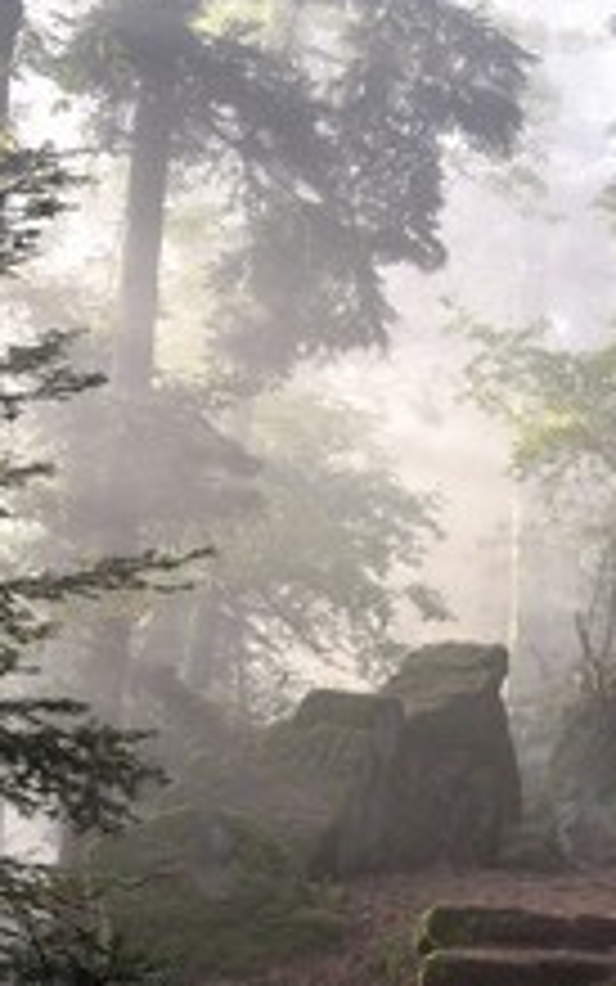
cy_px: 603
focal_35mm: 88
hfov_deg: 14.2
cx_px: 843
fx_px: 2362
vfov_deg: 23.5
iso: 400
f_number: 8
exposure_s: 1/50
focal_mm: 45
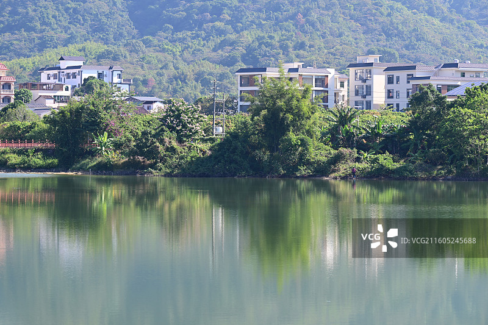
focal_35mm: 145
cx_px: 244
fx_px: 1965
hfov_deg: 14.2
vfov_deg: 9.5
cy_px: 162
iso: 180
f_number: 8
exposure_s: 1/160
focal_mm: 145
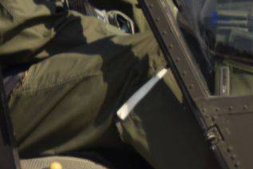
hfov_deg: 1.7
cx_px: 243
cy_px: -63
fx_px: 8776
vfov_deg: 1.1
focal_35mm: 1250
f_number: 5.3
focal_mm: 165
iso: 100
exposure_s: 1/640
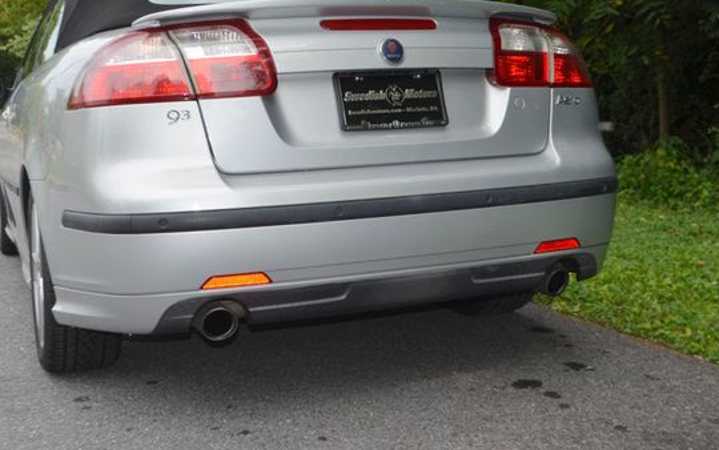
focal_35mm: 47
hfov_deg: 42.6
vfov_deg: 27.4
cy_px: 178
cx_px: 341
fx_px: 921
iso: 100
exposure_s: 1/200
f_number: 5.6
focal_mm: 26
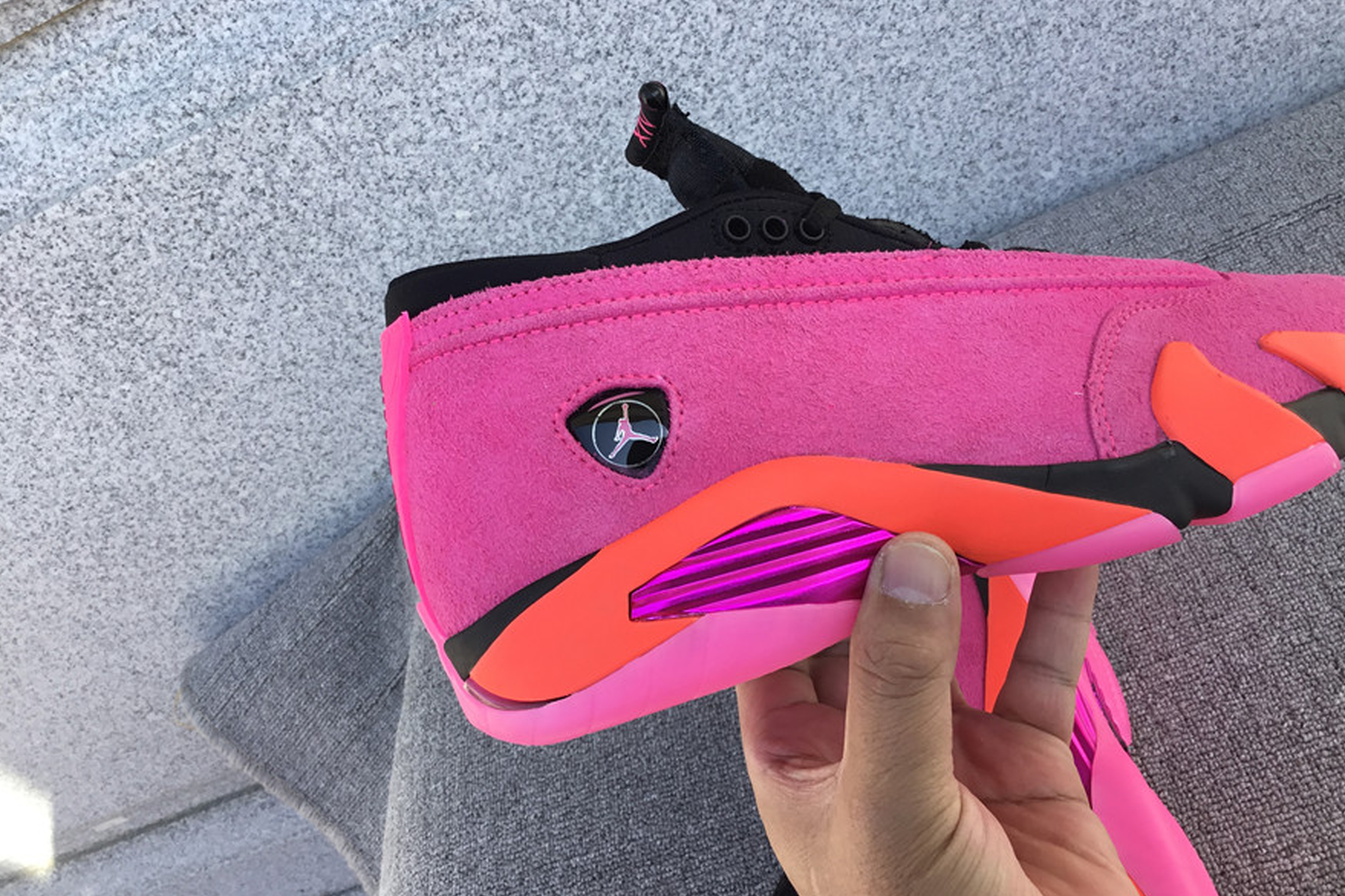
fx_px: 1233
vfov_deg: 40.0
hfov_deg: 57.2
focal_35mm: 33
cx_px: 678
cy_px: 453
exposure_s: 1/259
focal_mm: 3.3
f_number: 2.4
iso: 25
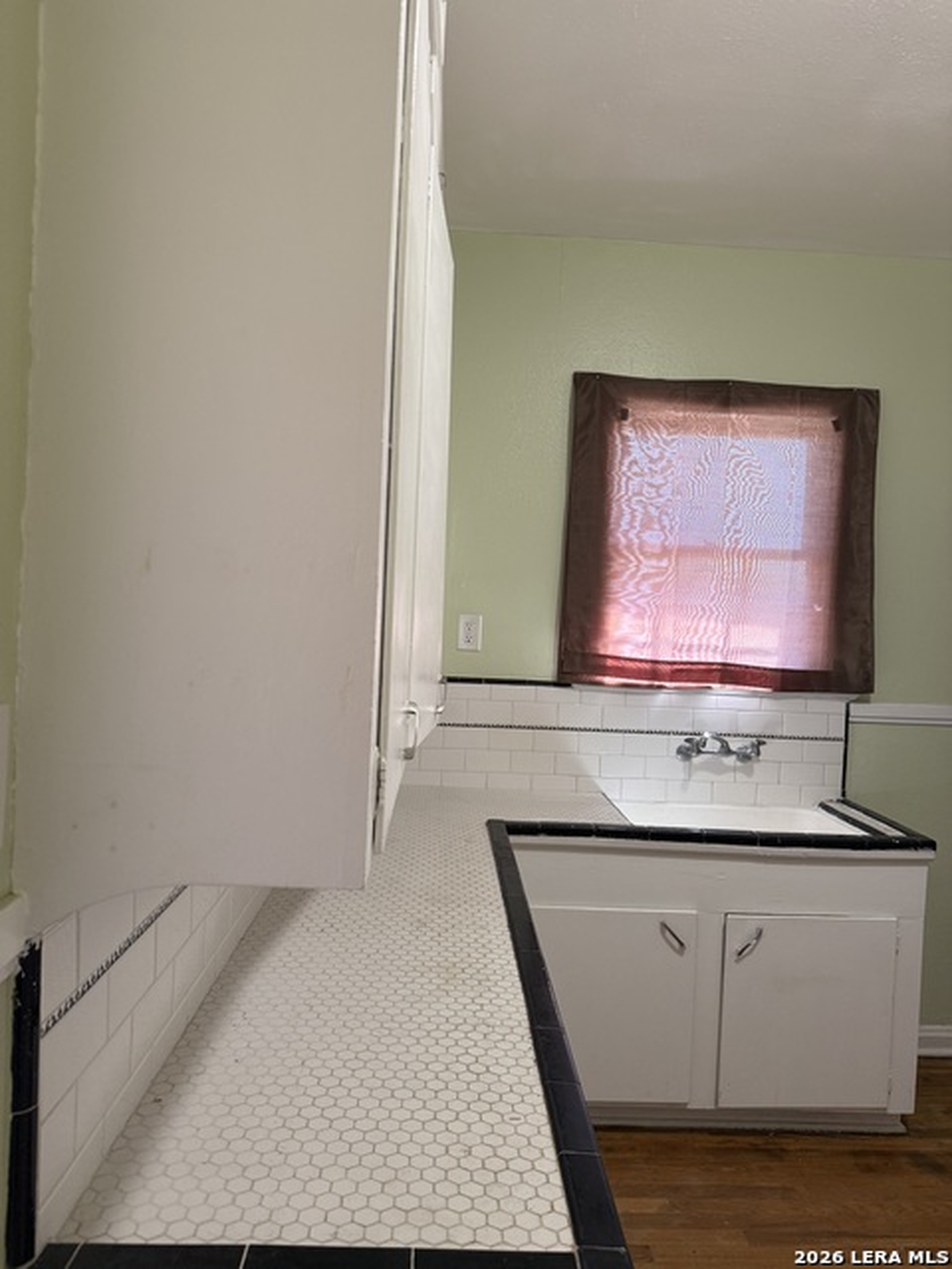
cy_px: 634
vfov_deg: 71.6
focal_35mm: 24
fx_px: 880
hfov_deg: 56.8
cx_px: 476
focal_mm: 6.76
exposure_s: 1/60
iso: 160
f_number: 1.78
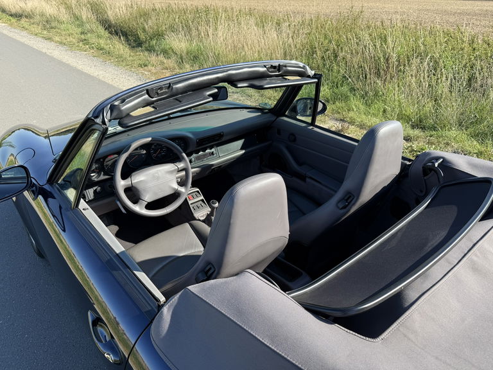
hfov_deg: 71.6
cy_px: 185
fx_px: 342
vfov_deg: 56.8
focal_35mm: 24
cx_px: 246
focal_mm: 6.76
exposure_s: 1/1361
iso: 80
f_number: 1.78
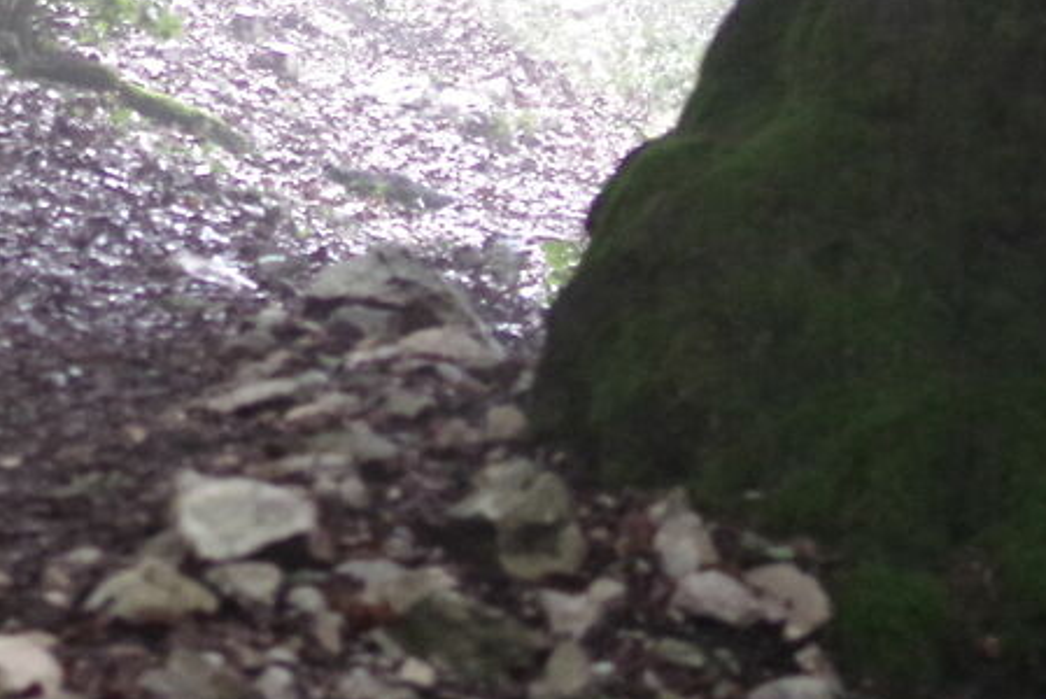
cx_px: -191
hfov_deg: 7.6
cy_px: -552
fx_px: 7763
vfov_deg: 5.1
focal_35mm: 267
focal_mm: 50
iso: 1600
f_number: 2.8
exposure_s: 1/30
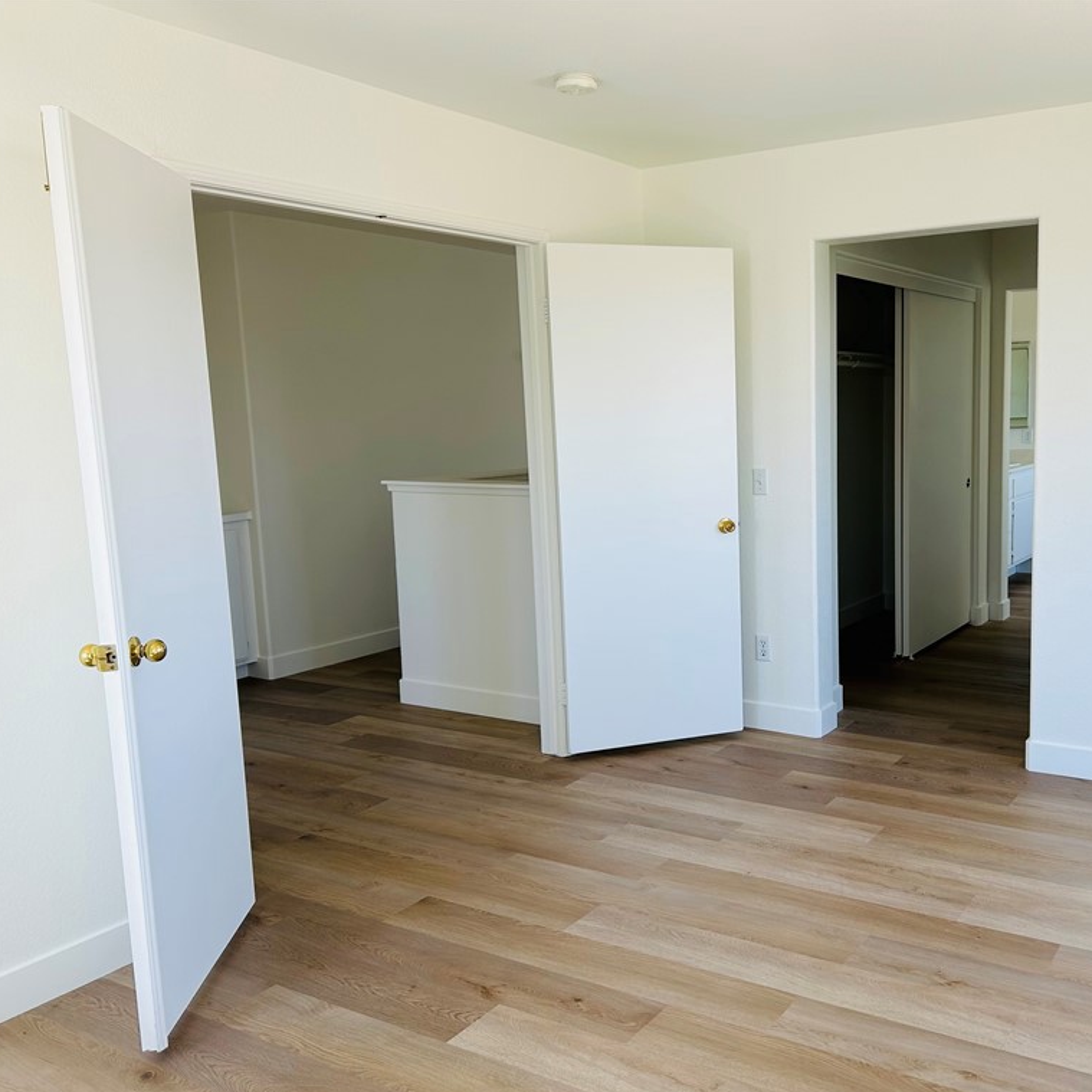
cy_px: 550
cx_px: 718
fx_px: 1106
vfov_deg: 52.5
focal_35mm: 31
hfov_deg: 51.7
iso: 32
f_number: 1.5
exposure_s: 1/138
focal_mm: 5.7
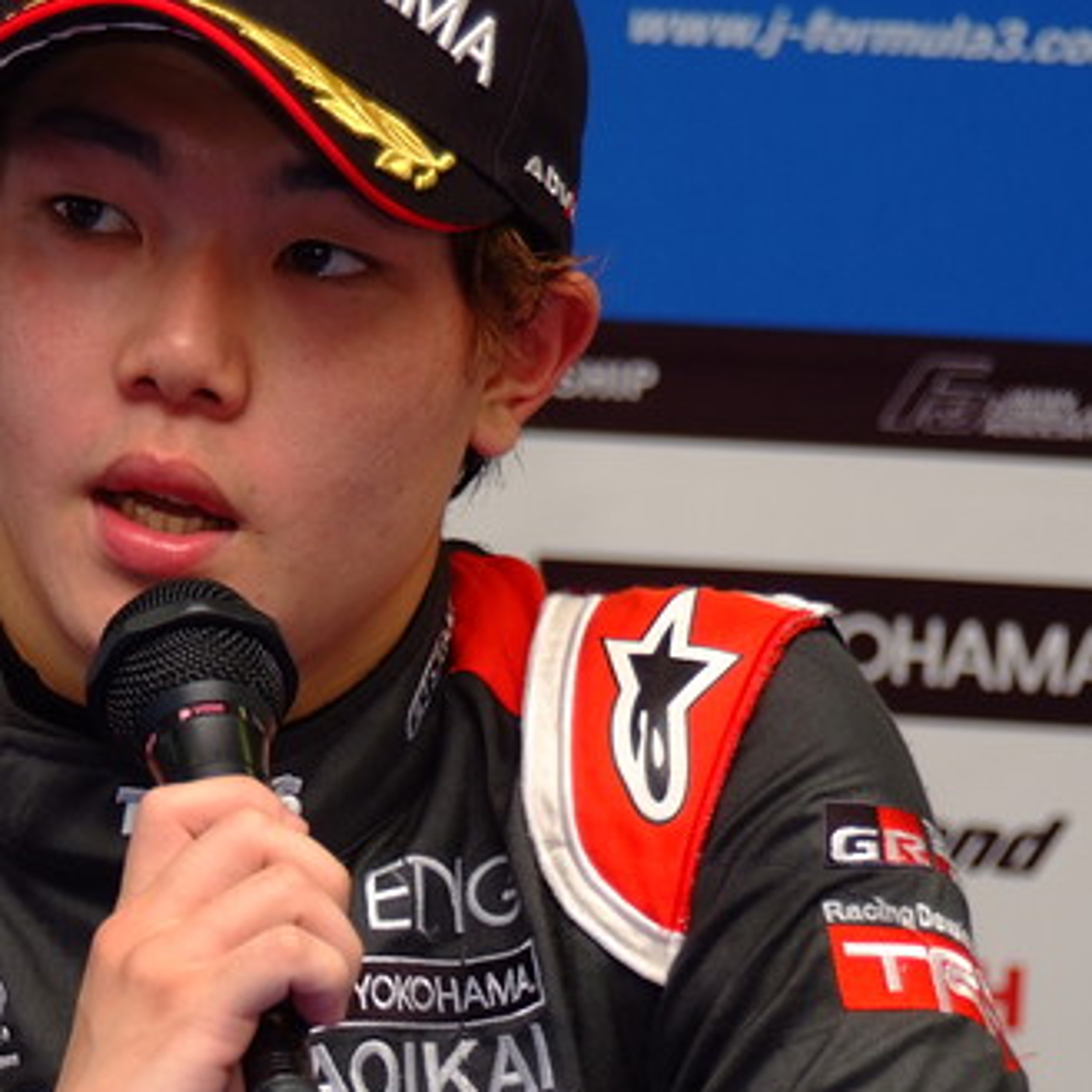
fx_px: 9958
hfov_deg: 6.3
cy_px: 654
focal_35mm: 279
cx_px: 186
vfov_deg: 6.3
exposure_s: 1/250
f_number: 5.3
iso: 400
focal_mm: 100
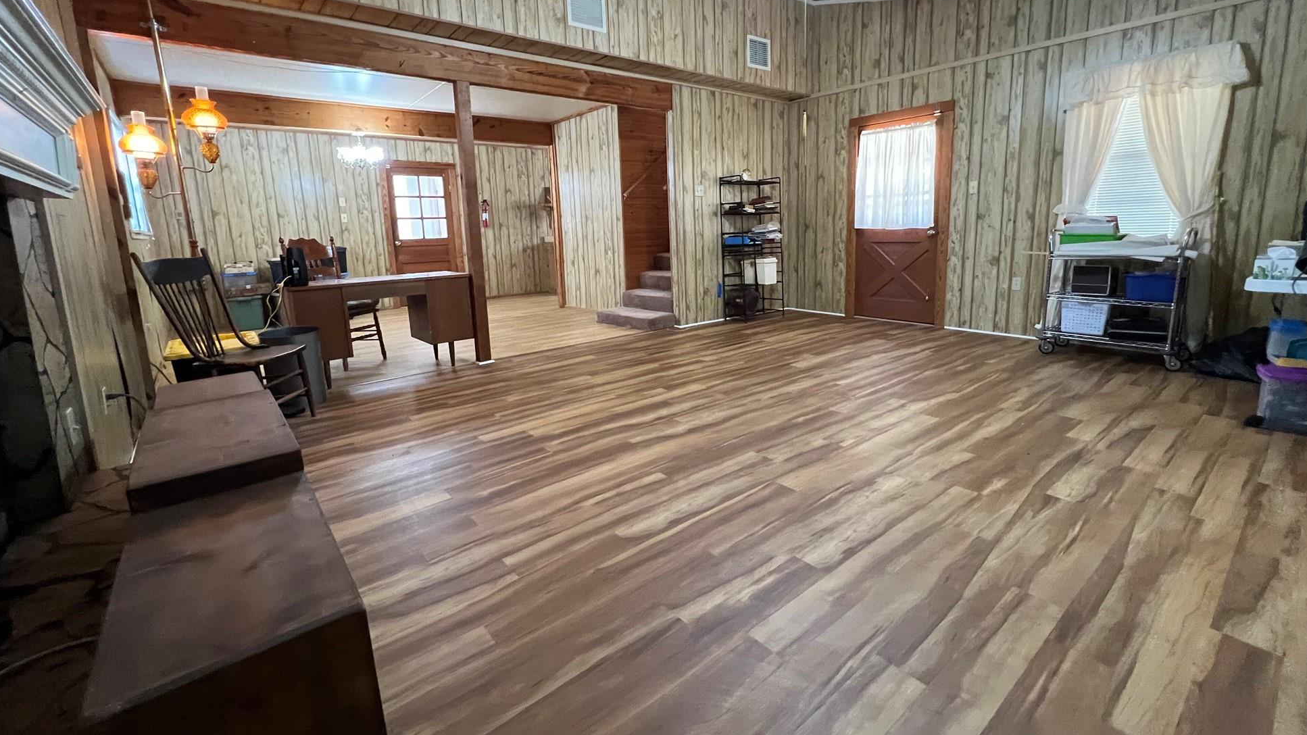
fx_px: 520
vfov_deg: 70.2
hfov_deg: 103.0
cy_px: 320
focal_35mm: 15
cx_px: 657
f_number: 1.8
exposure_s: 1/60
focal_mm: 1.57
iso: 640
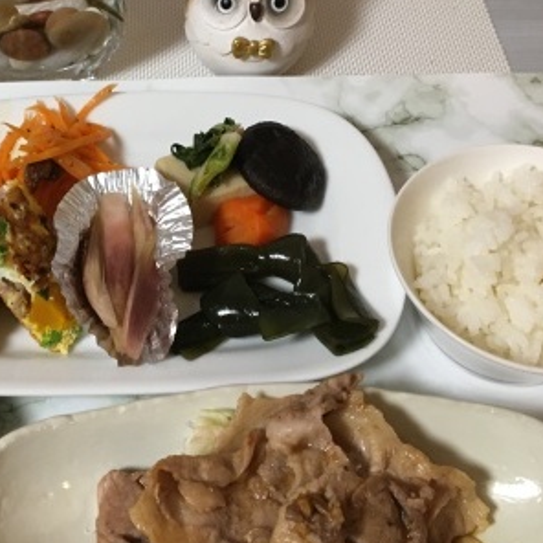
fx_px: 923
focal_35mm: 52
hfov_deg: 32.2
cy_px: 176
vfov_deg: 32.5
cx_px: 143
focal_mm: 4.15
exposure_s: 1/30
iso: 125
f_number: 2.2
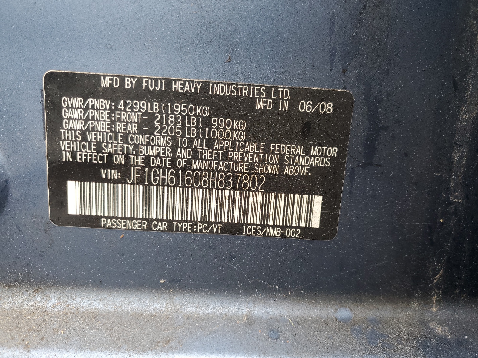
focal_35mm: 26
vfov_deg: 53.1
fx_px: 359
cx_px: 239
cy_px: 179
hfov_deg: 67.3
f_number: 1.5
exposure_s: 1/60.2
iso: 53
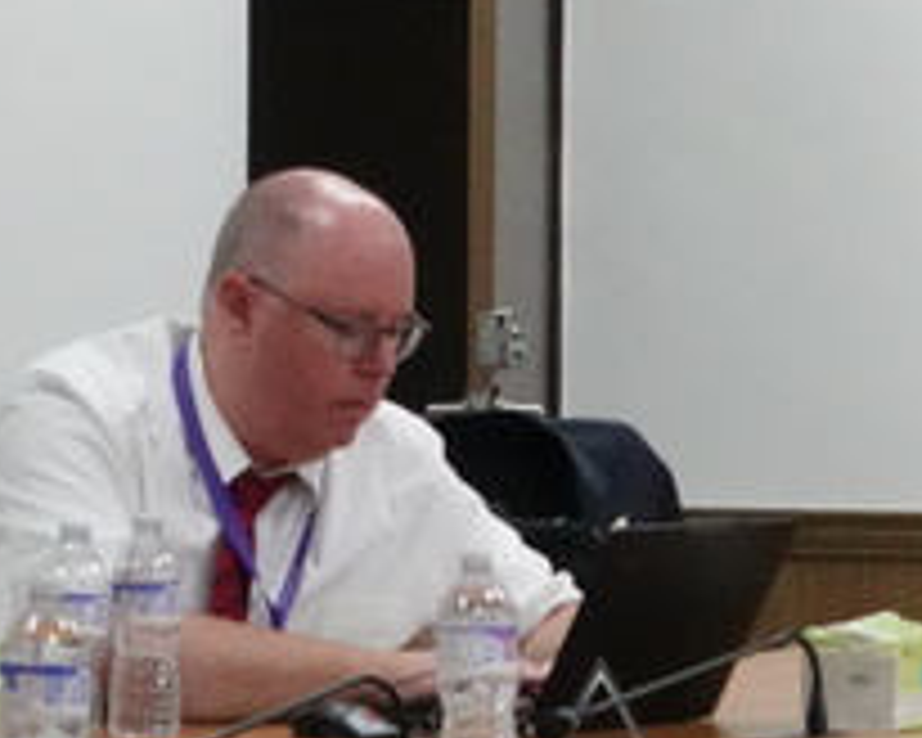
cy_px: 16
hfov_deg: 8.5
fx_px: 6112
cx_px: 1106
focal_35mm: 224
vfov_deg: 6.9
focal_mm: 25.7
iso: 5000
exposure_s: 1/800
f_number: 4
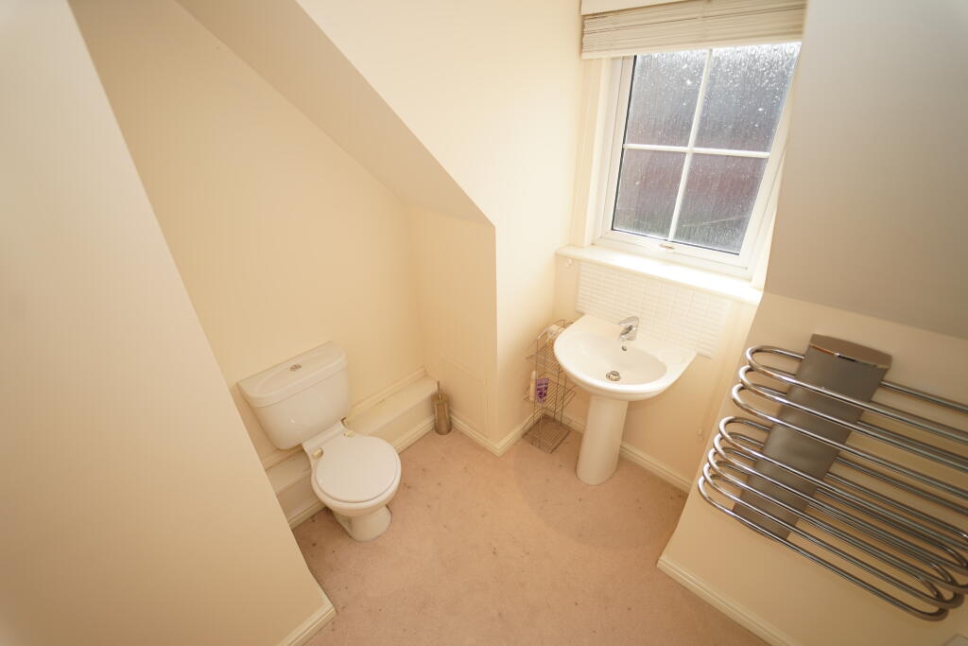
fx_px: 376
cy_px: 323
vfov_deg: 81.2
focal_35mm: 14
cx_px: 484
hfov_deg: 104.2
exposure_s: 1/250
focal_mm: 14
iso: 100
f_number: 2.8
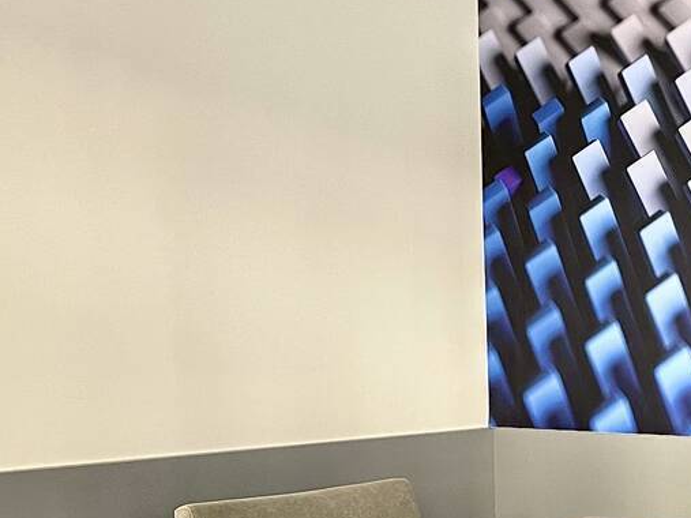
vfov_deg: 20.3
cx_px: 774
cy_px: 478
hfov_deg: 25.3
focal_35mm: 71
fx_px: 1417
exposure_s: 1/60
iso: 320
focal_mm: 5.1
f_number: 1.6
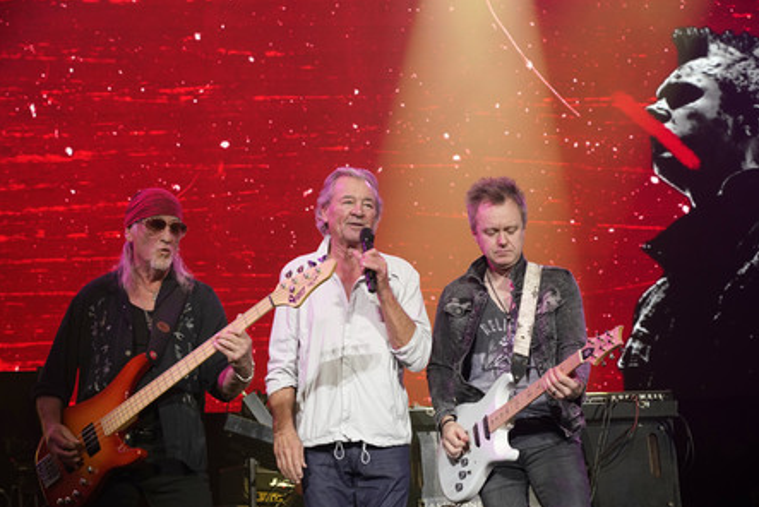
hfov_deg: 32.4
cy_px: 255
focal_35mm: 62
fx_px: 1308
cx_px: 381
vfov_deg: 21.9
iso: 1600
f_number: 5.6
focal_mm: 61
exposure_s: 1/400
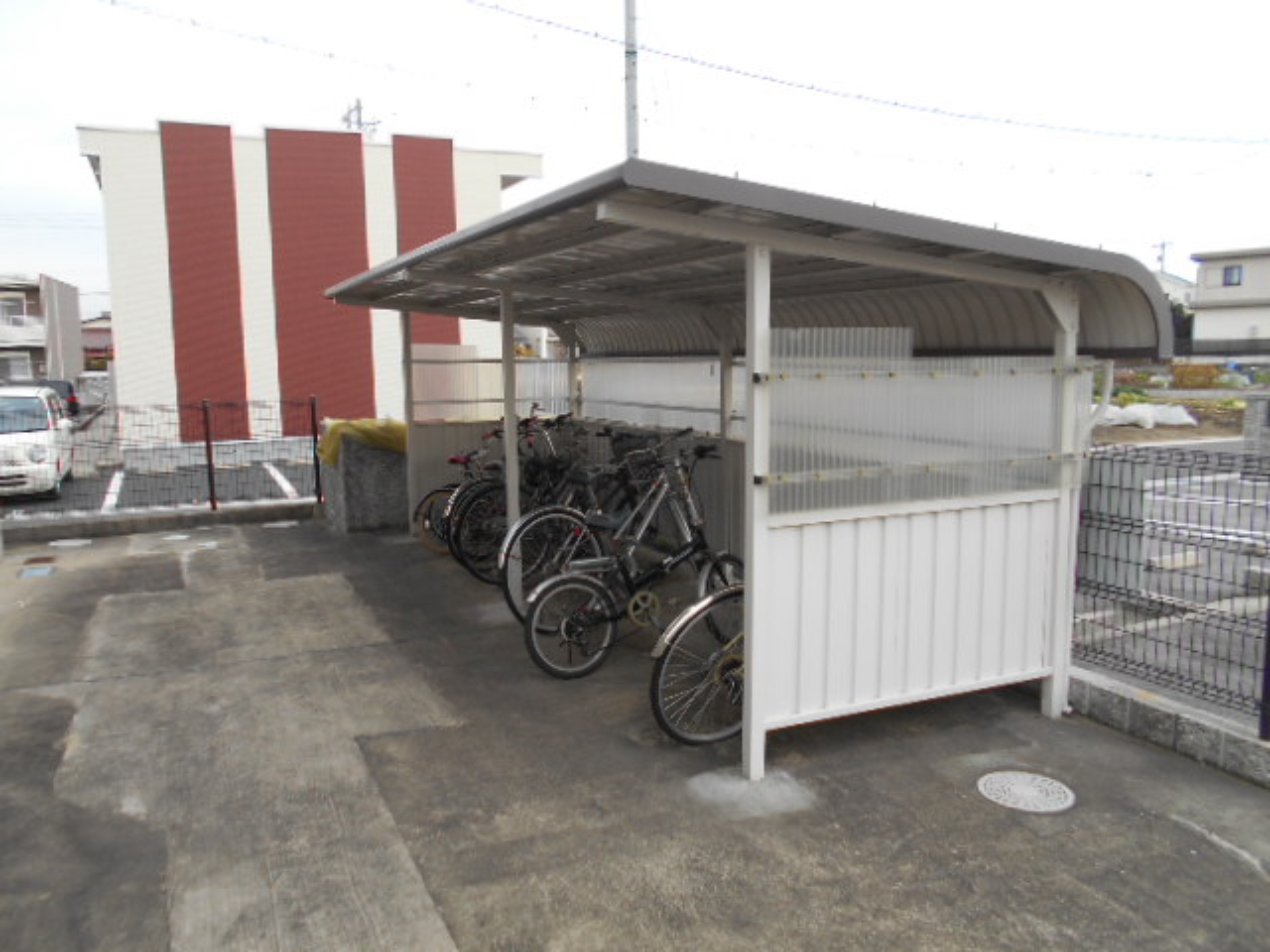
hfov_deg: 67.3
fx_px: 954
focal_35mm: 26
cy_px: 476
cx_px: 635
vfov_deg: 53.1
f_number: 3.2
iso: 80
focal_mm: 4.6
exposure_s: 1/80
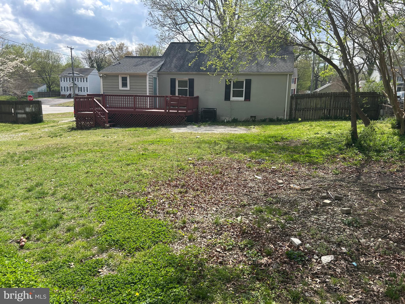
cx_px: 202
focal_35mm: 26
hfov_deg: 67.3
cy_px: 152
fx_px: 304
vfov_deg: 53.1
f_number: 1.5
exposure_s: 1/2513
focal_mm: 5.7
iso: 50
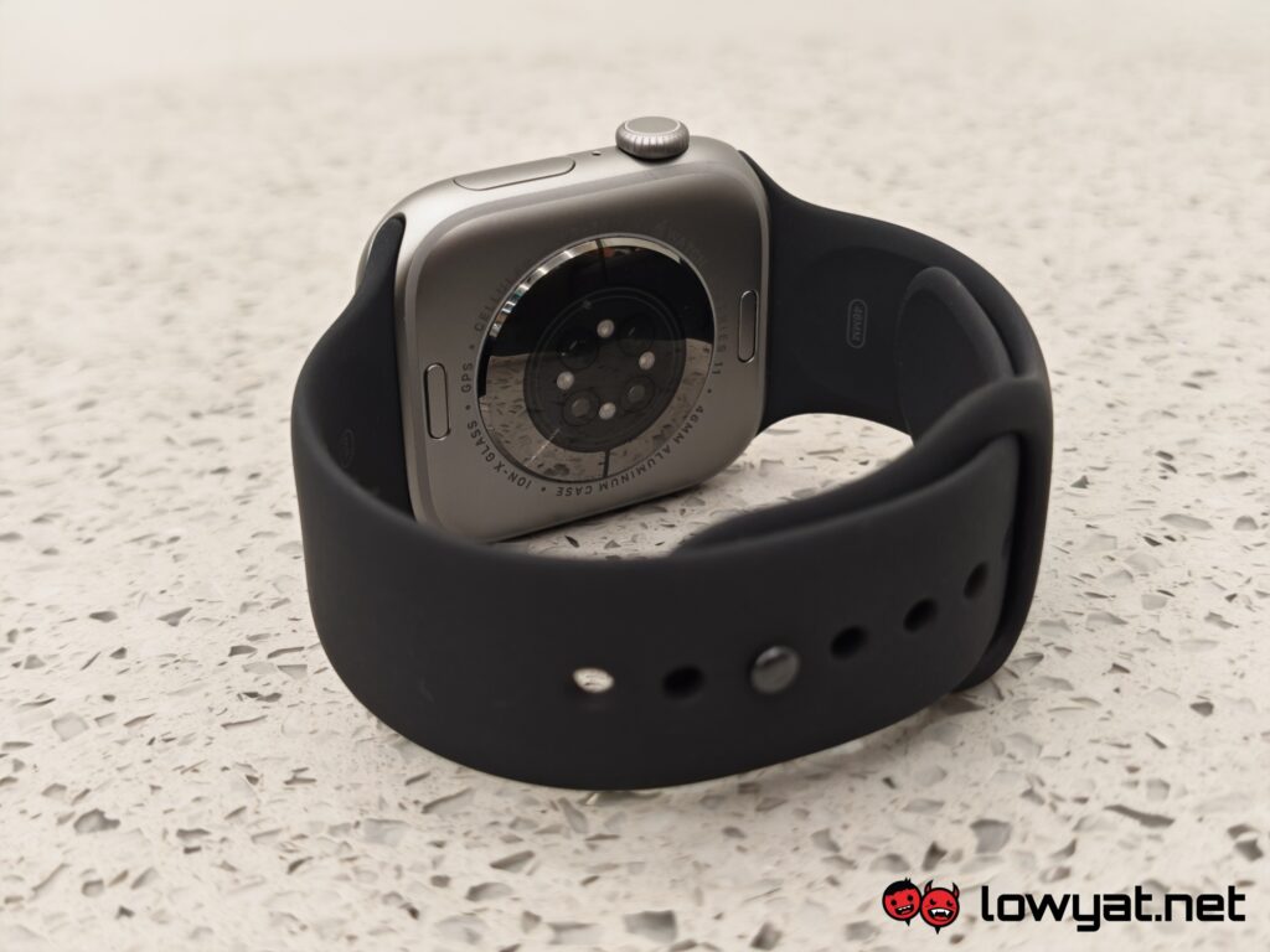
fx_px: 1688
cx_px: 635
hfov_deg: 41.2
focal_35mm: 46
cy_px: 476
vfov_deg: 31.5
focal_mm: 5.4
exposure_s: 1/50
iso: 125
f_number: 1.6
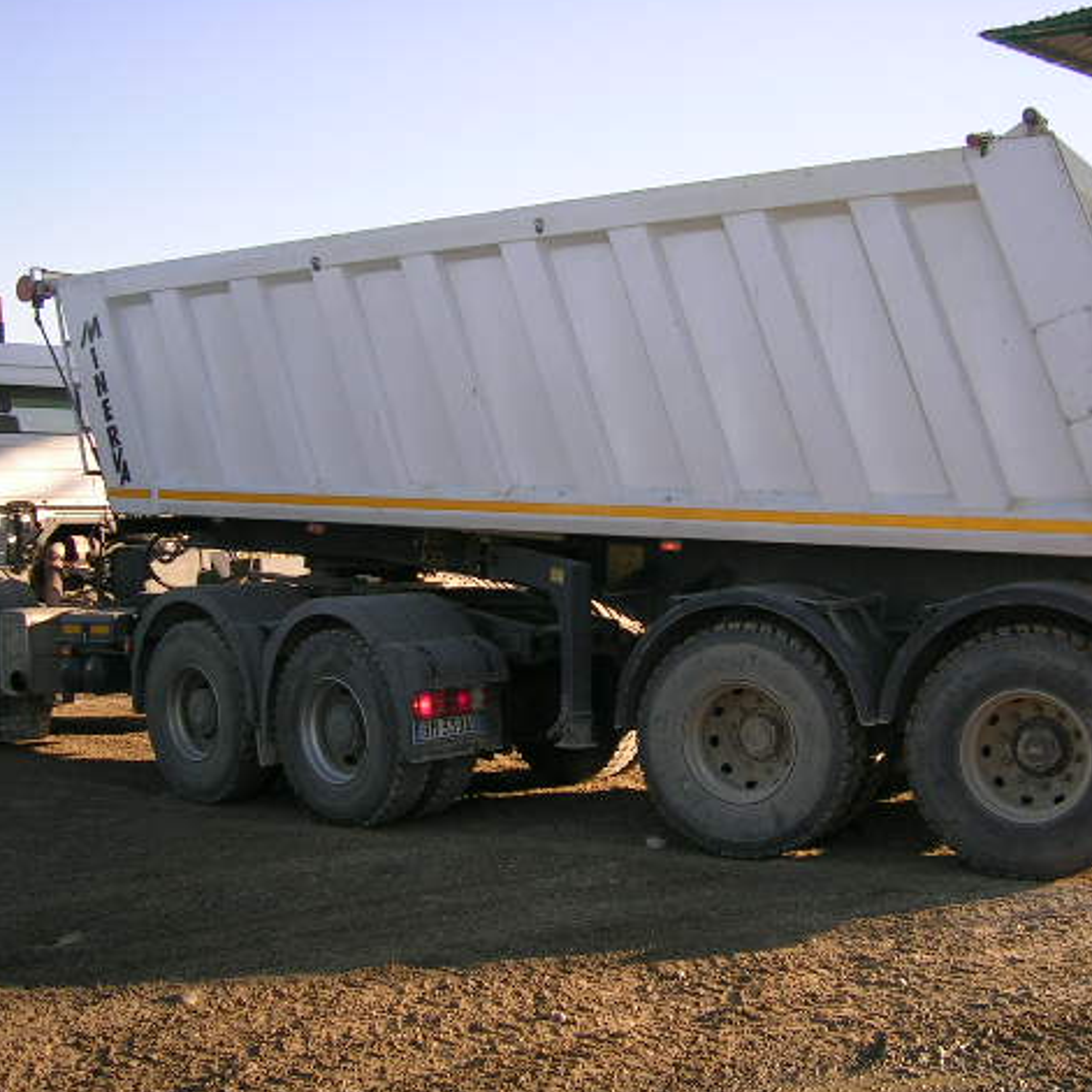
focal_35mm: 42
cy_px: 540
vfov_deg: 40.0
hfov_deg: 40.0
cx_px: 573
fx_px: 1499
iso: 50
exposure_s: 1/350
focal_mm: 5.4
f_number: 2.8
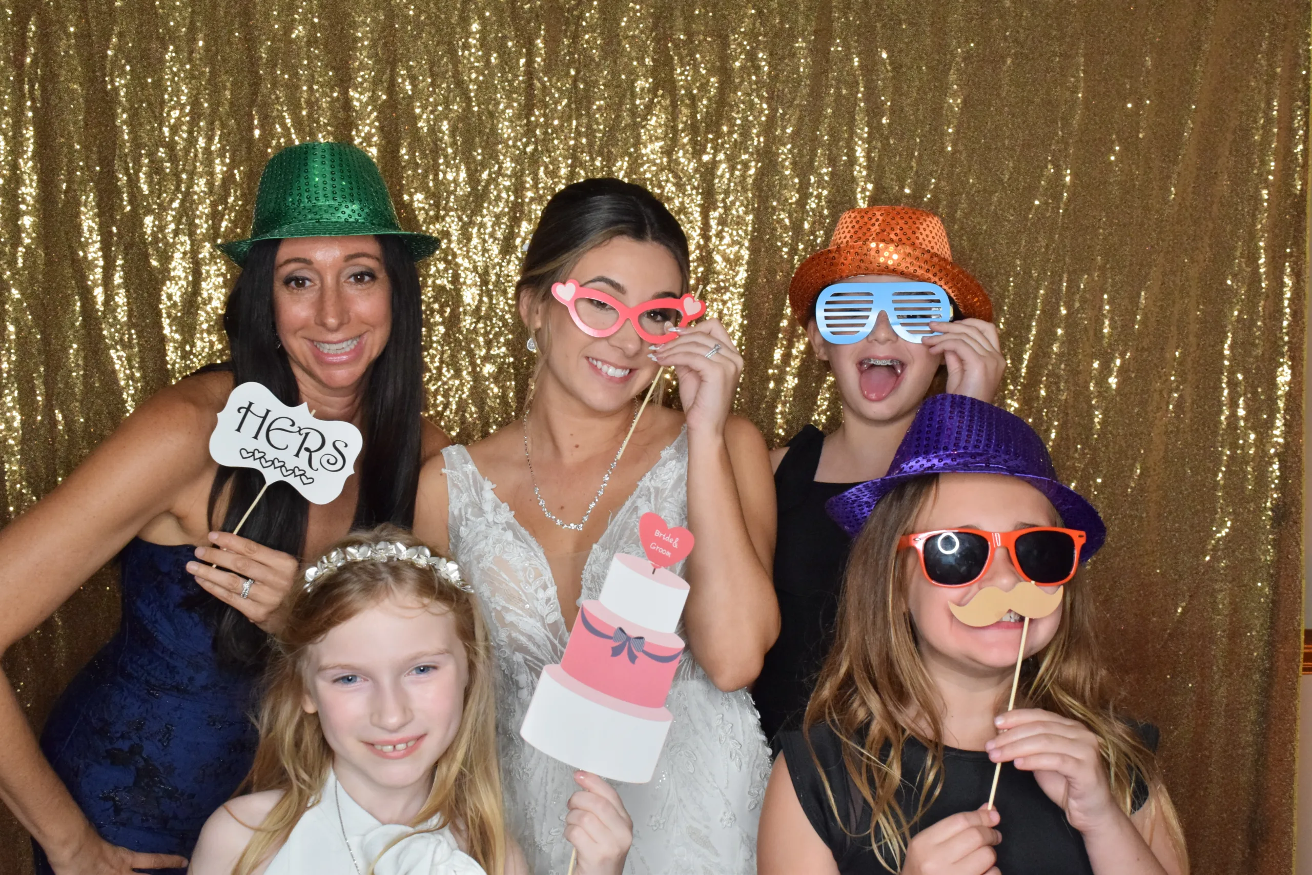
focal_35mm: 39
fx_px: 1421
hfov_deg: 49.6
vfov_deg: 34.2
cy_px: 438
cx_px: 656
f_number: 9
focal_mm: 26
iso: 2500
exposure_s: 1/60
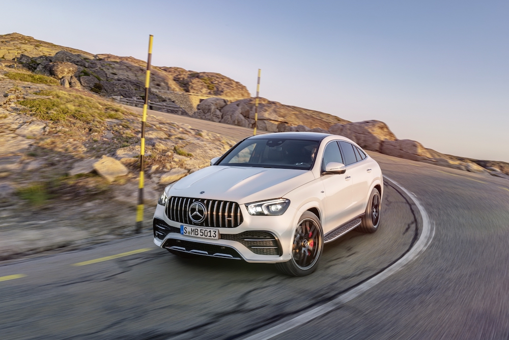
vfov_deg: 41.1
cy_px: 170
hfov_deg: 58.7
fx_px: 452
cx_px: 254
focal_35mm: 32
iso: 100
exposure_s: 1/5
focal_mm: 32
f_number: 16
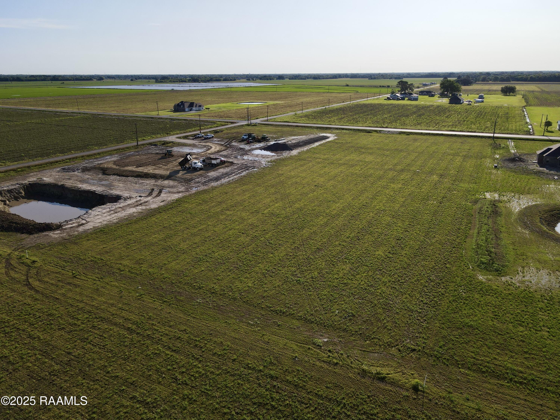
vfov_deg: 56.8
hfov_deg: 71.6
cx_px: 280
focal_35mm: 24
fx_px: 388
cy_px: 210
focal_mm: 4.5
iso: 100
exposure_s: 1/1000
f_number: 2.8
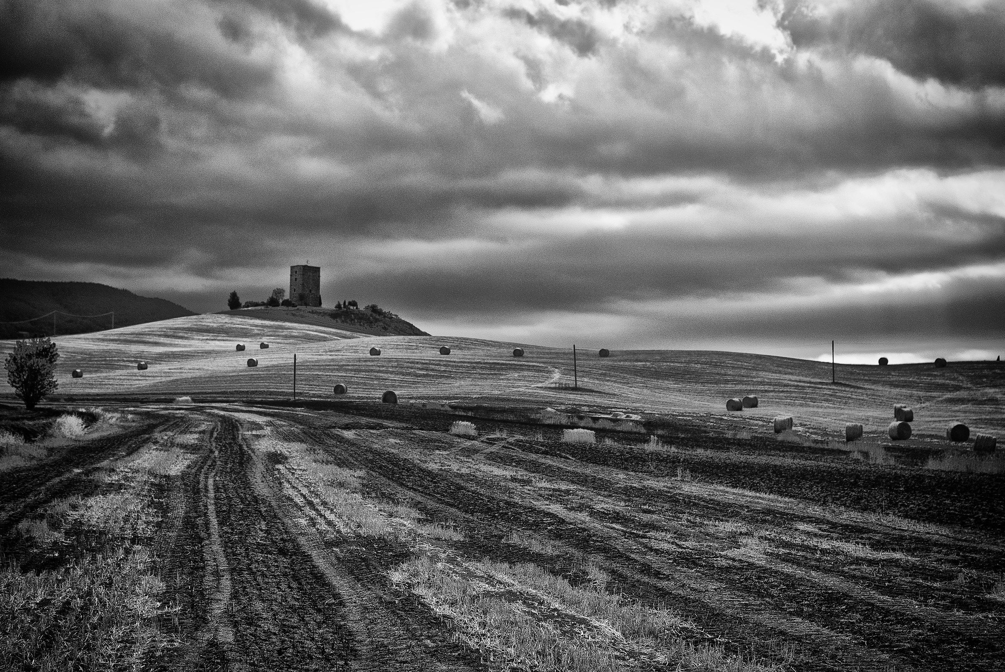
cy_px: 336
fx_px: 1467
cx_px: 502
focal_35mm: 52
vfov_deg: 25.8
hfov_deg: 37.8
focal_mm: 35
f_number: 4
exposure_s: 1/1000
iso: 100
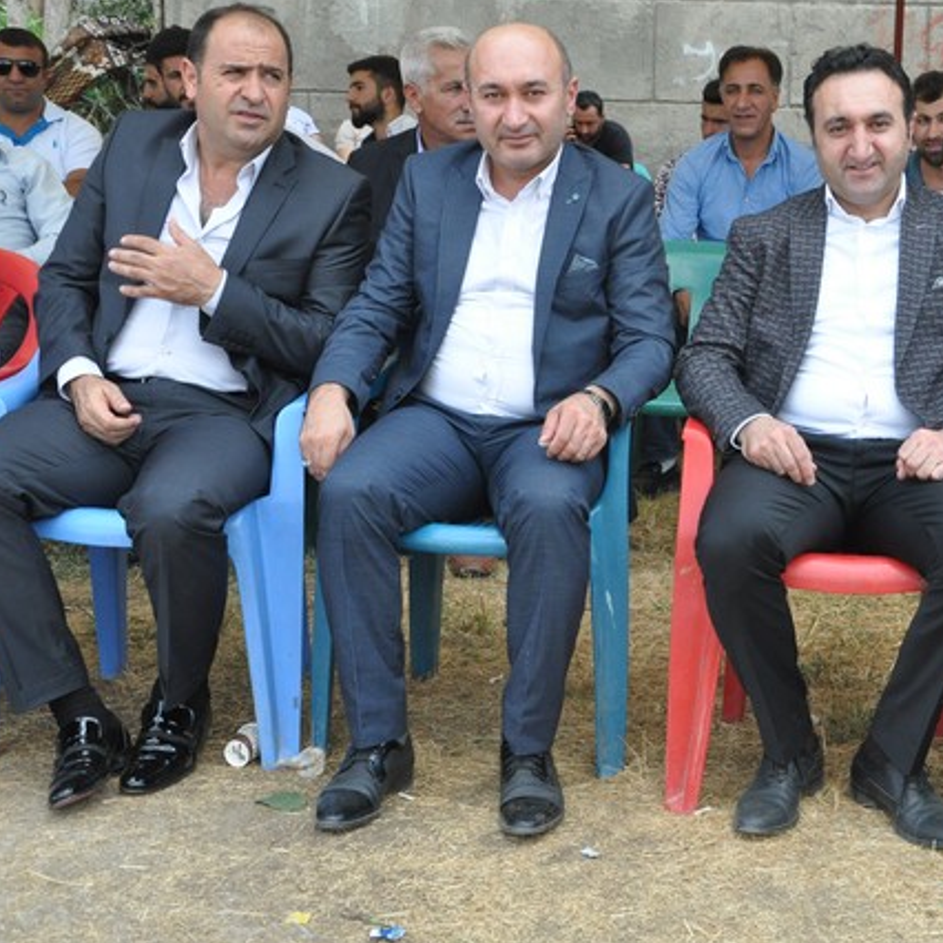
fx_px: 2065
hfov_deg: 25.4
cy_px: 435
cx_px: 719
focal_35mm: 67
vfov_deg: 25.7
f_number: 10
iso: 1250
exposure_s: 1/400
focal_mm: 32
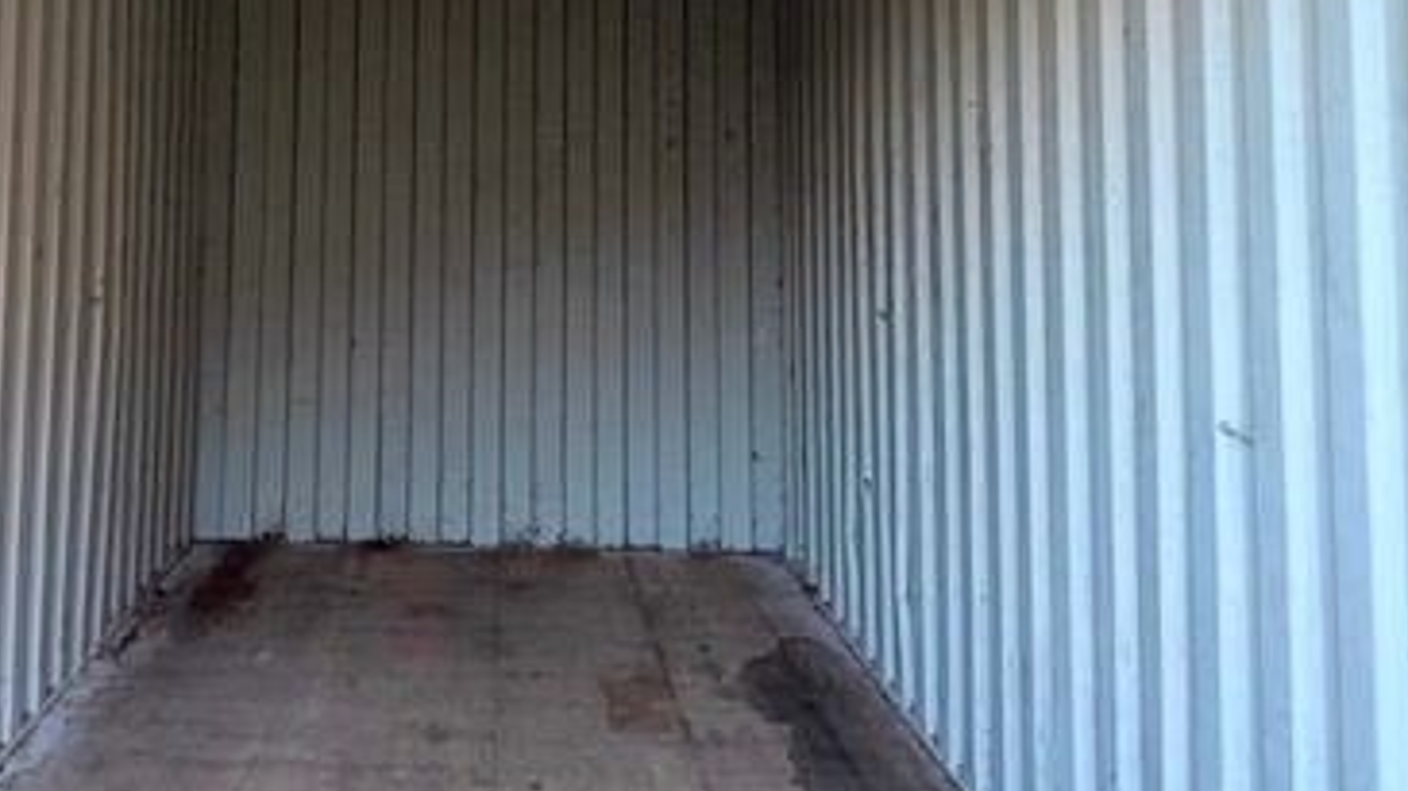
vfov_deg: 26.4
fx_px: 1605
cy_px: 23
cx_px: 459
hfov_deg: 46.6
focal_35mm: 43
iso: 800
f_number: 1.78
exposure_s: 1/60
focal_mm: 6.76
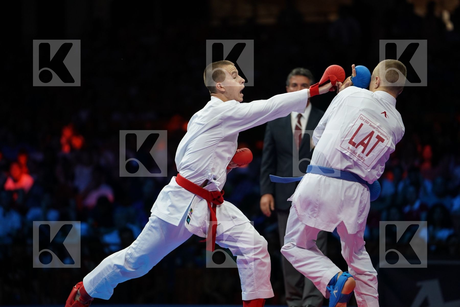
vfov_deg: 7.1
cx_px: 230
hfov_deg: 10.6
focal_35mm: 194
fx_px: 2479
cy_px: 154
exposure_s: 1/1000
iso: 1250
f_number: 2.8
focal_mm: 194
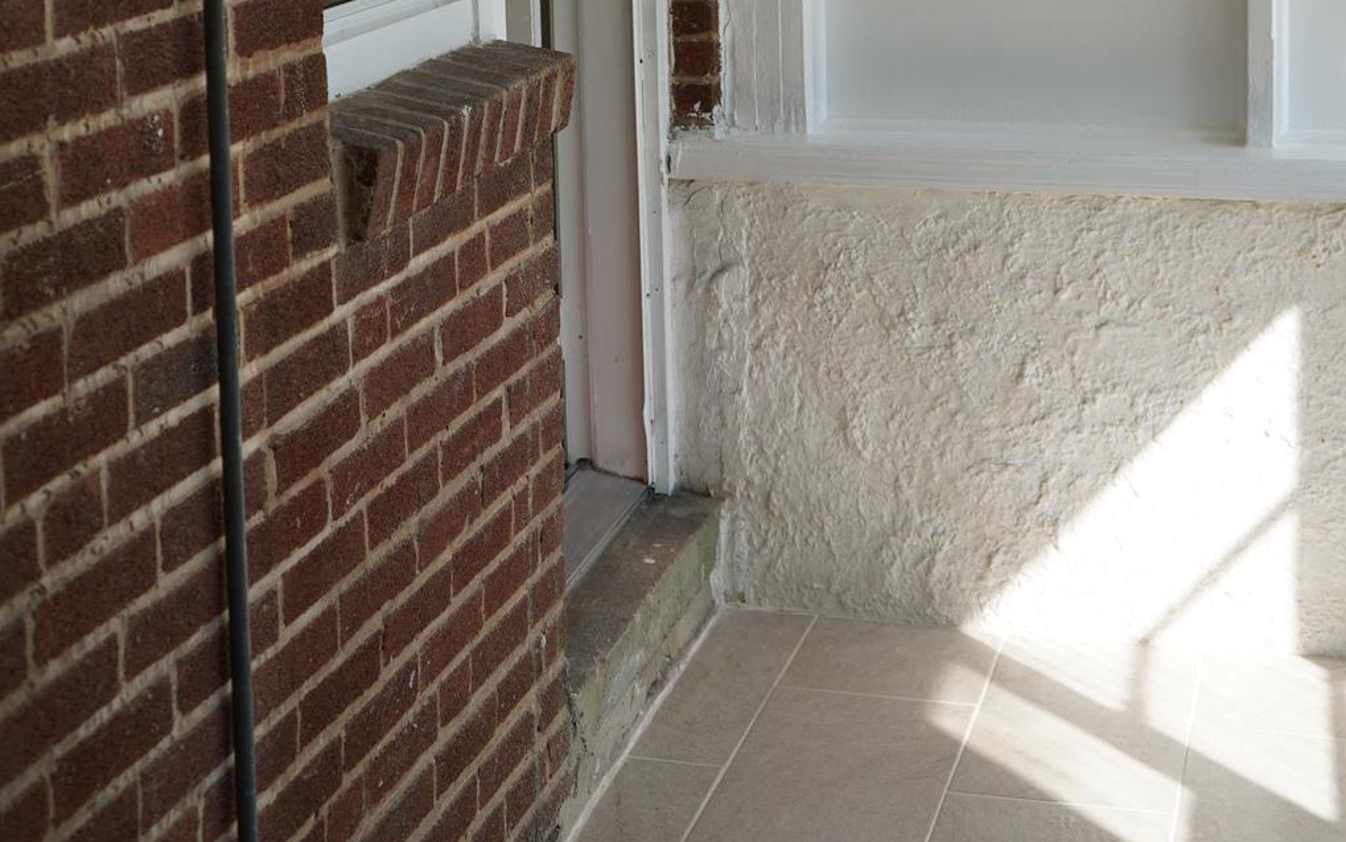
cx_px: 675
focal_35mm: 63
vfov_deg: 19.9
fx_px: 2311
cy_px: -28
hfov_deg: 32.5
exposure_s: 1/200
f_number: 4.5
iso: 100
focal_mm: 41
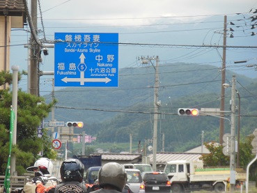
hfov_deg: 7.9
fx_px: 1857
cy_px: 96
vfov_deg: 5.9
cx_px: 128
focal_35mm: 250
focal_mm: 45
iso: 125
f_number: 5.8
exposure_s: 1/160
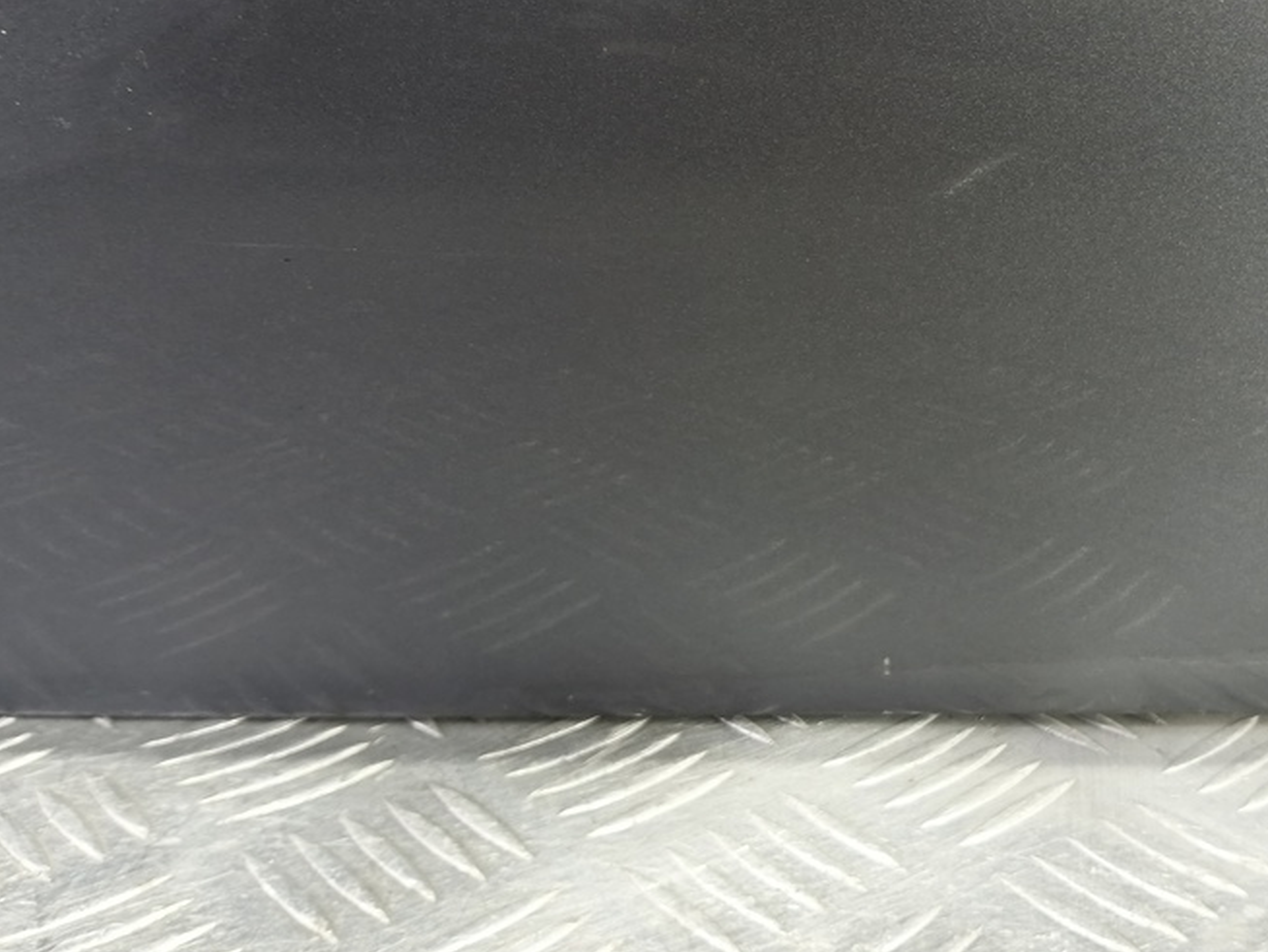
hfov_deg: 49.6
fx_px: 1319
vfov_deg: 38.8
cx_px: 923
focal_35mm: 36
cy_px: 260
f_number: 1.6
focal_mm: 4.11
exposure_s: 1/33.3
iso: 348
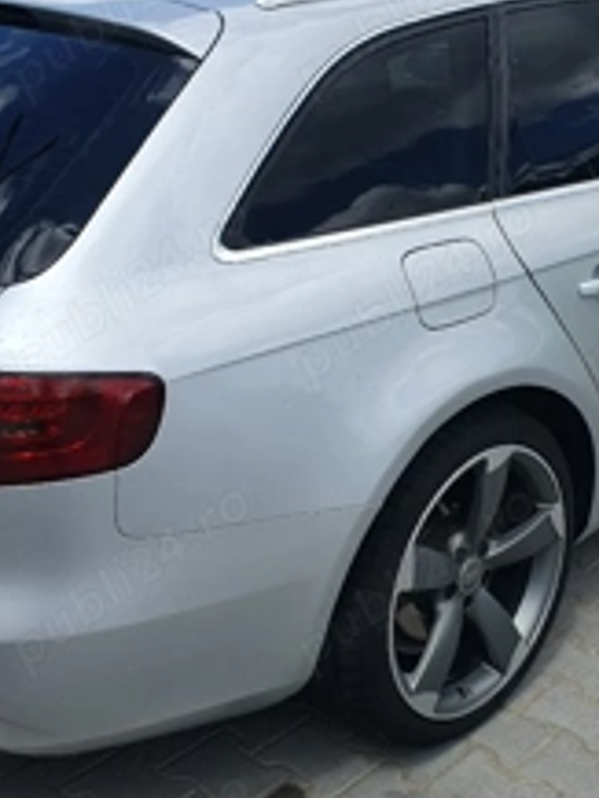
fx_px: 1106
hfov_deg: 29.5
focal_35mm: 48
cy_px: 335
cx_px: 489
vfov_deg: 39.5
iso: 50
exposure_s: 1/1250
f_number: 2.4
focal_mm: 4.32
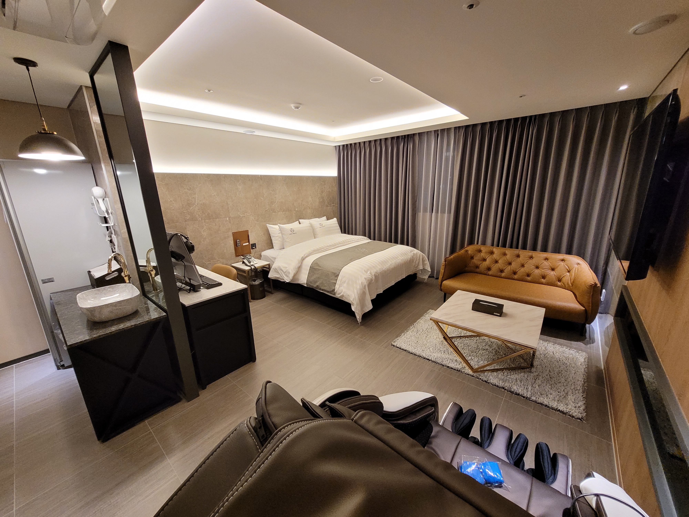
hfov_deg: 106.2
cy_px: 258
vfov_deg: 89.9
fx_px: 259
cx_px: 344
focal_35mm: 13
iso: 320
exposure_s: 1/59
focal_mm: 1.74
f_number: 2.2
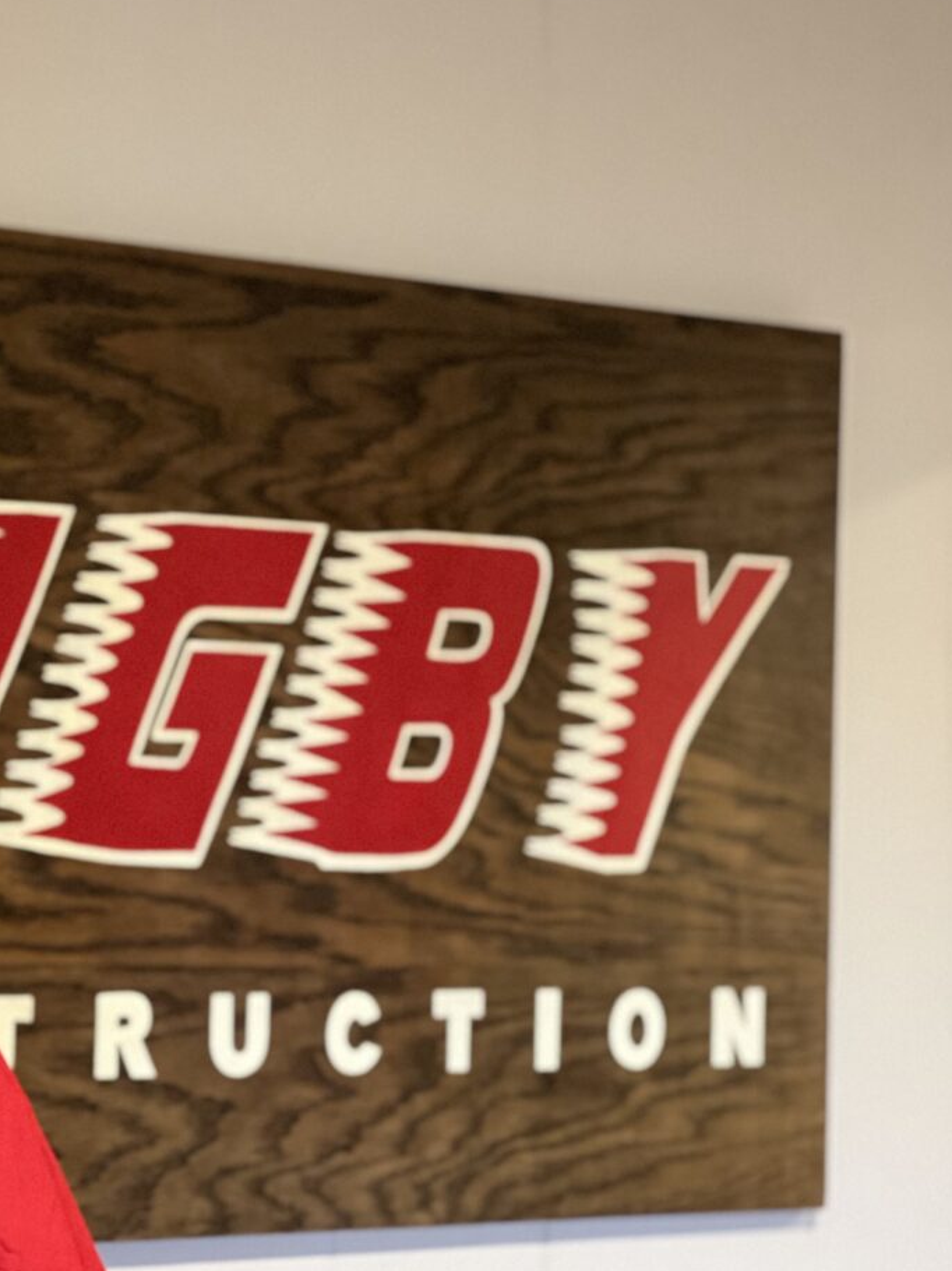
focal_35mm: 130
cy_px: 649
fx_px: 4769
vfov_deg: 15.2
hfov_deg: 11.3
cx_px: -24
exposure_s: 1/15
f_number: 2.8
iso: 640
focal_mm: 9
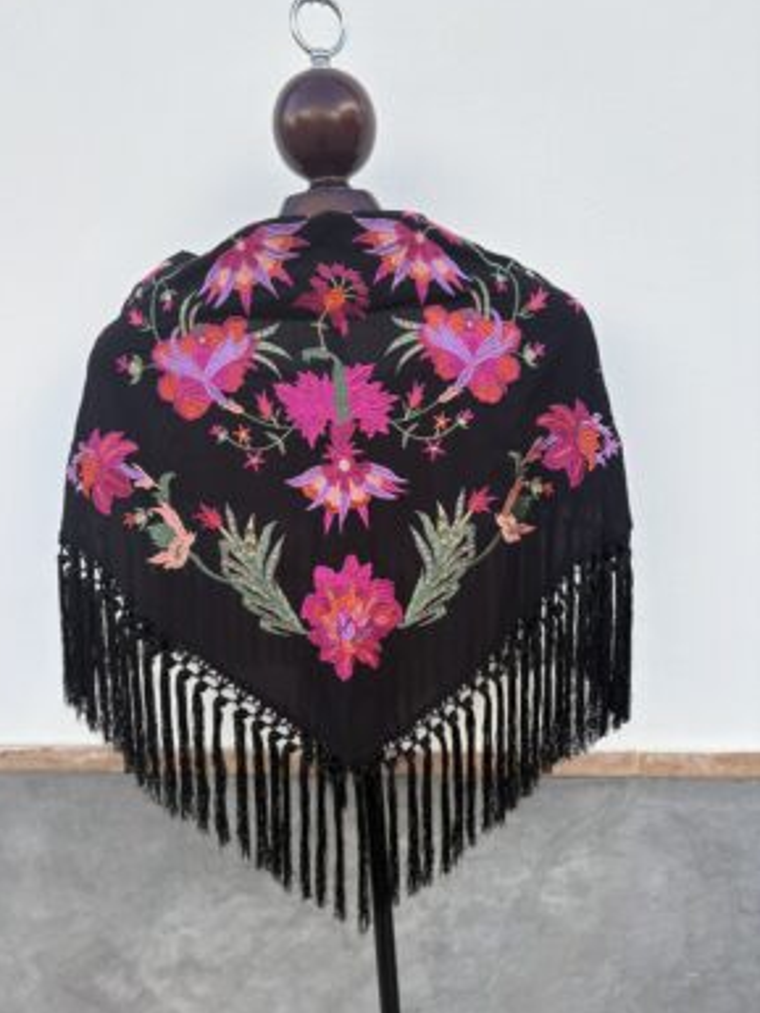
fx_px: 790
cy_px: 492
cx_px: 368
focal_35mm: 27
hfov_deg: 51.4
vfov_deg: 65.3
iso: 50
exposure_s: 1/475
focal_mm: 5.96
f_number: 1.6
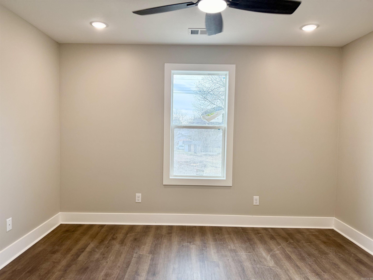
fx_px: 259
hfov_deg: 71.6
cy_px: 140
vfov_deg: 56.8
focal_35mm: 24
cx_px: 186
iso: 125
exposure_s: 1/236
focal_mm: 6.76
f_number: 1.78
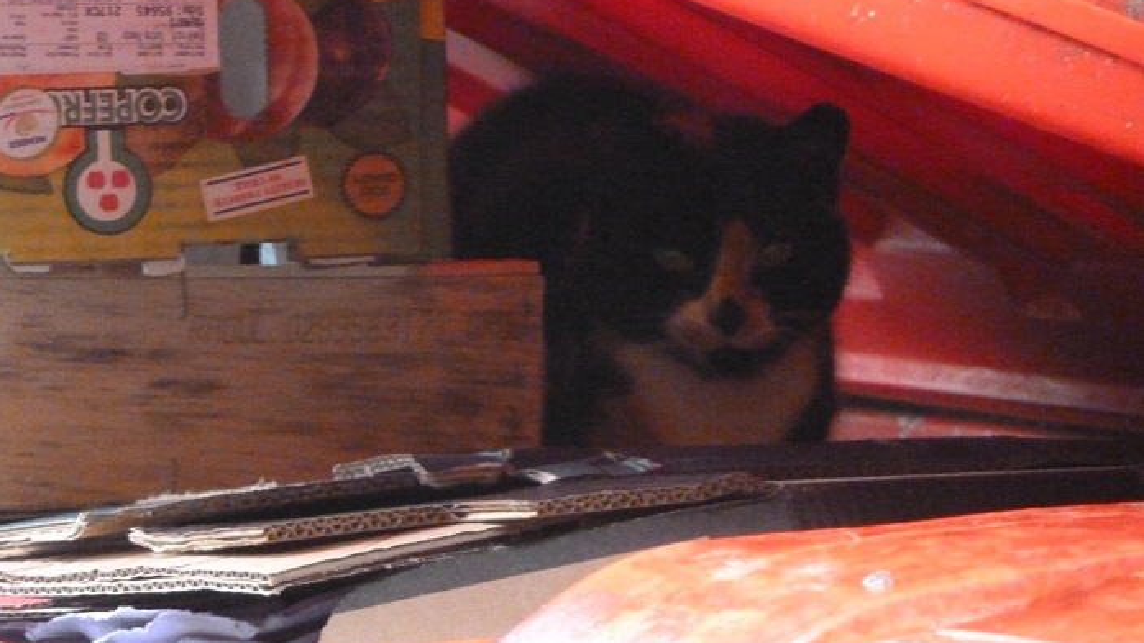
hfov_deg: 7.1
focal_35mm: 304
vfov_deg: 4.0
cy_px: 327
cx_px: 571
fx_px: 9221
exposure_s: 1/15
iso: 1600
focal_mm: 45.7
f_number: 4.8
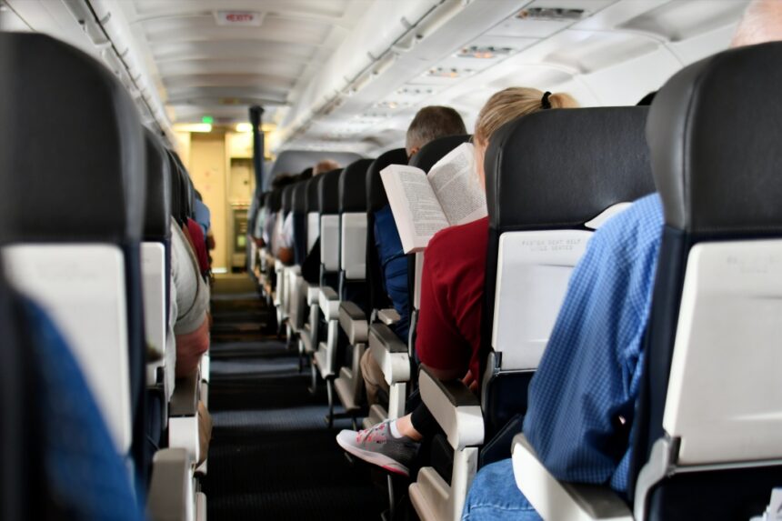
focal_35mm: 52
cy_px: 260
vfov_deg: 25.7
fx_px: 1140
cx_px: 391
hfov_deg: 37.9
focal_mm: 35
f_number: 2.5
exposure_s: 1/25
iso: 250
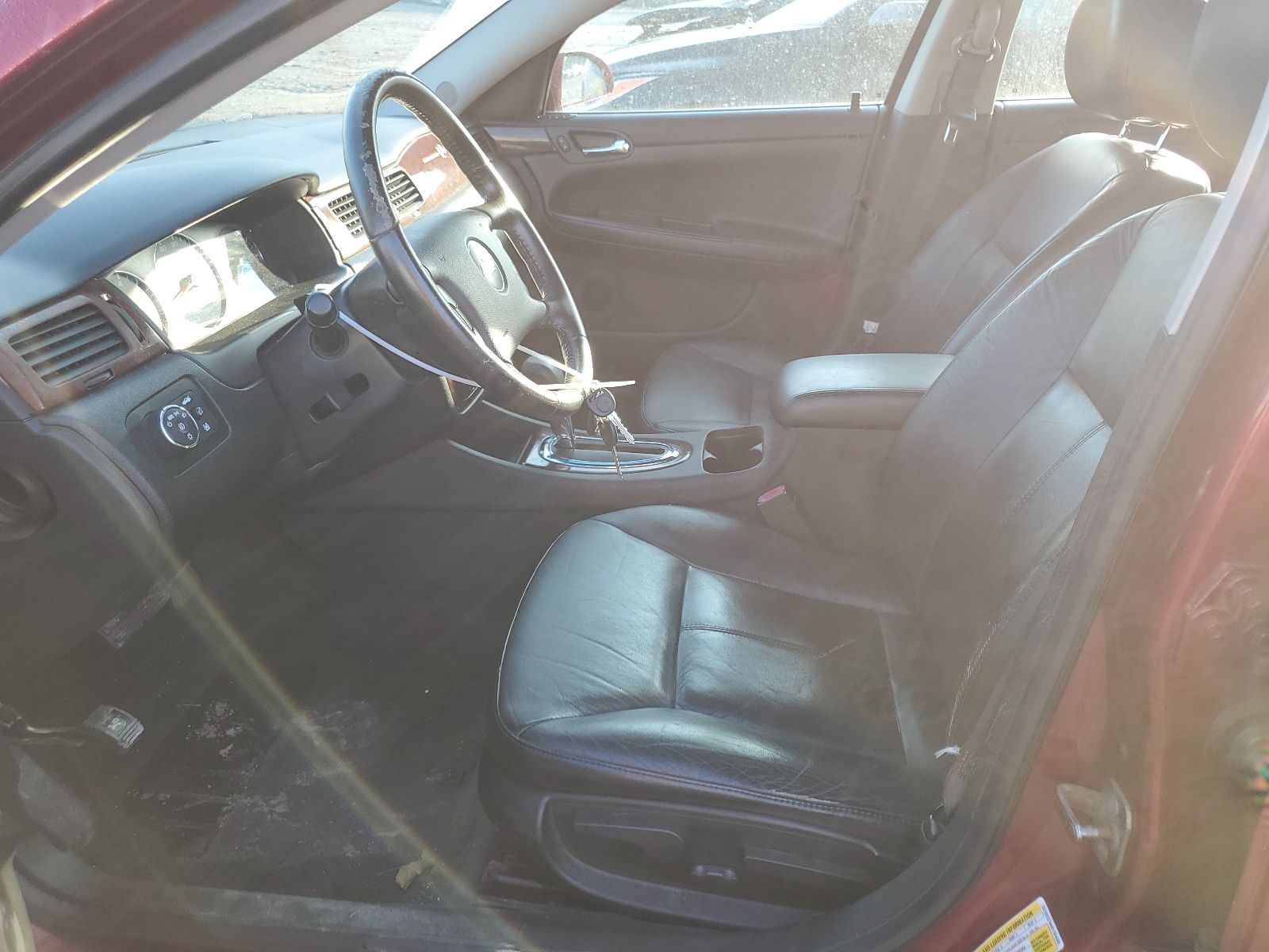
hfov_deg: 67.3
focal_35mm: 26
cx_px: 634
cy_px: 476
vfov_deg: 53.1
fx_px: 953
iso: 50
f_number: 1.5
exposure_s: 1/175
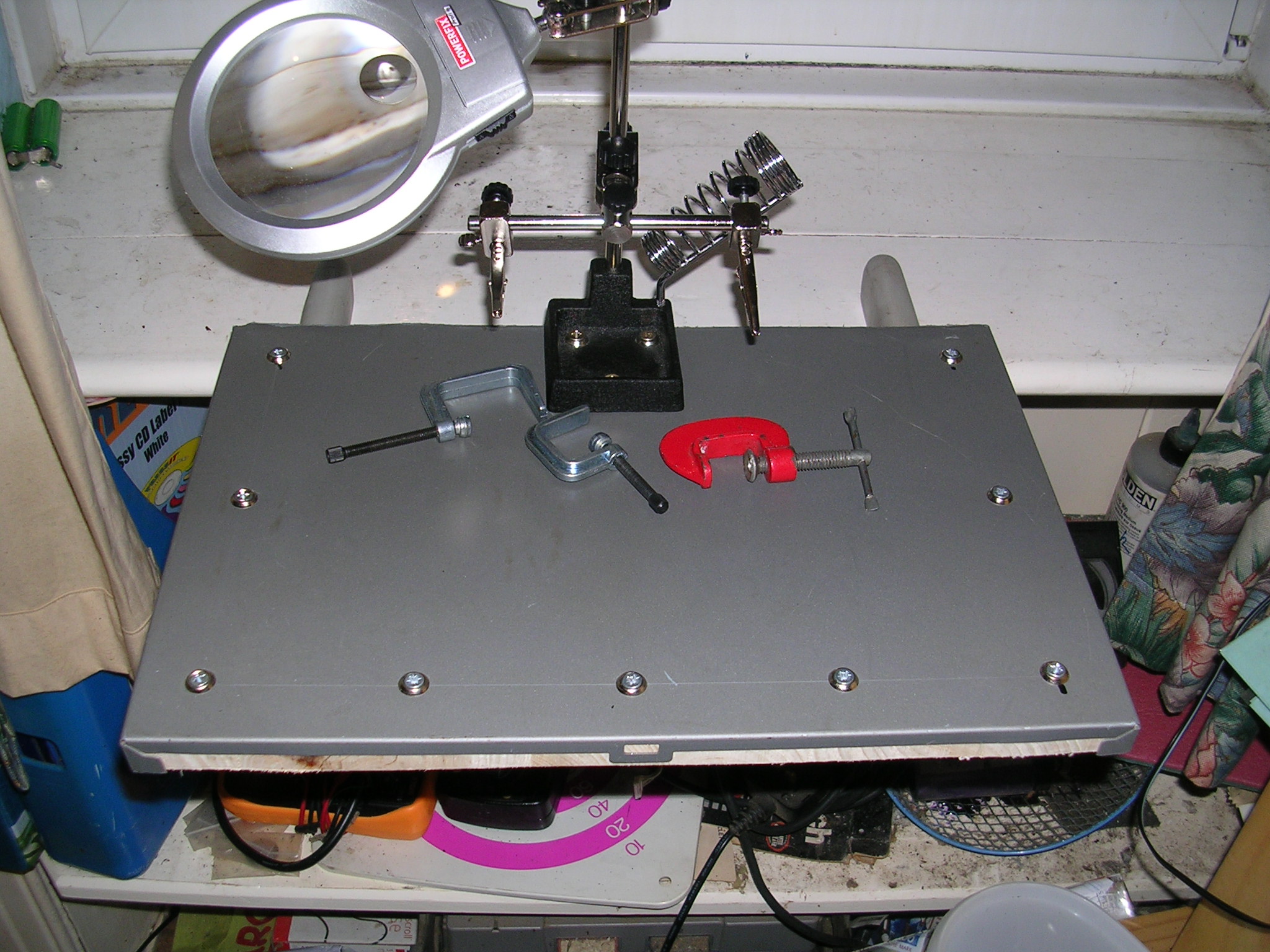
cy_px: 476
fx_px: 1394
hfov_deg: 49.0
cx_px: 635
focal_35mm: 38
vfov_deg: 37.7
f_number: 2.8
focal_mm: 5.8
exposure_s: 1/60.1
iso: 50
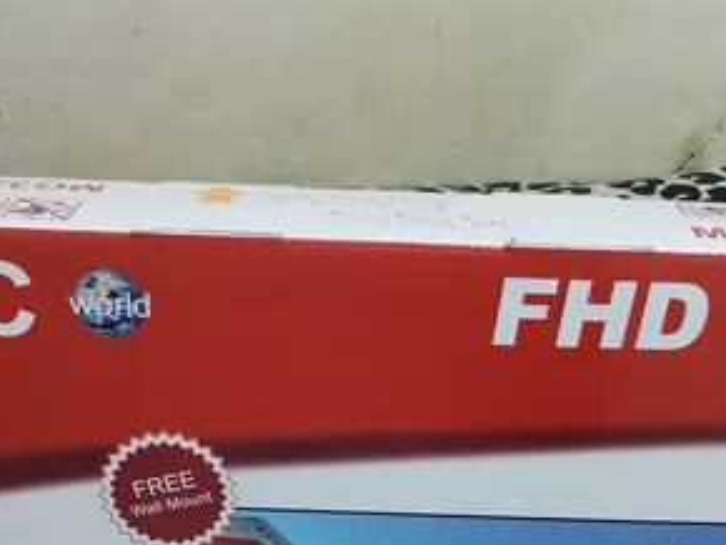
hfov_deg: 30.2
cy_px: 538
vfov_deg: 22.2
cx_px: 391
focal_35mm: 64
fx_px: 1343
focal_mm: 4.75
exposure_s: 1/25
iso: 764
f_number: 1.8
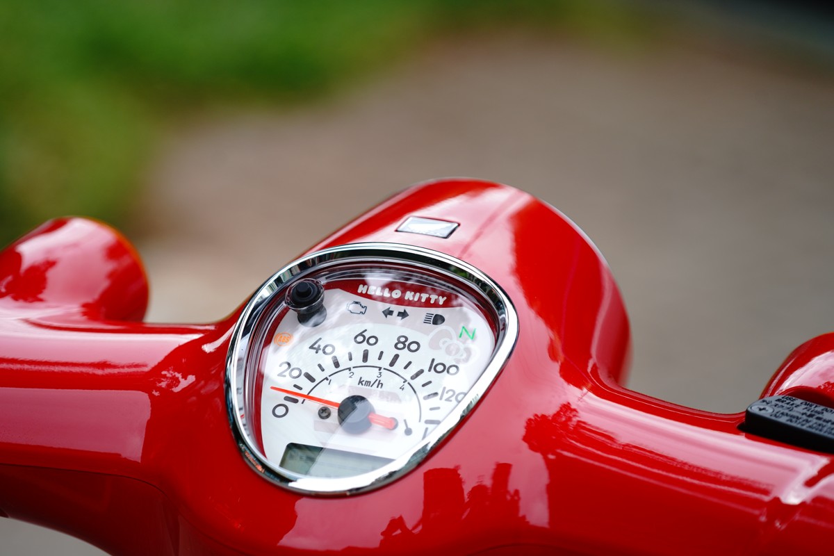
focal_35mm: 135
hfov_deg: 15.2
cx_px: 417
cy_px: 278
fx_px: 3127
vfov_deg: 10.2
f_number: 4
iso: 500
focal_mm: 135
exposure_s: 1/250
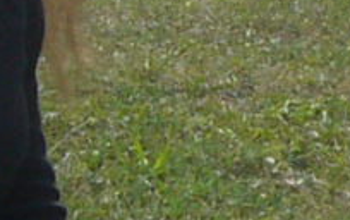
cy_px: 43
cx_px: 645
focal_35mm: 415
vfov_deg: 3.2
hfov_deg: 5.0
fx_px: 3963
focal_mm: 6.6
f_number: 6
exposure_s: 1/160
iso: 80
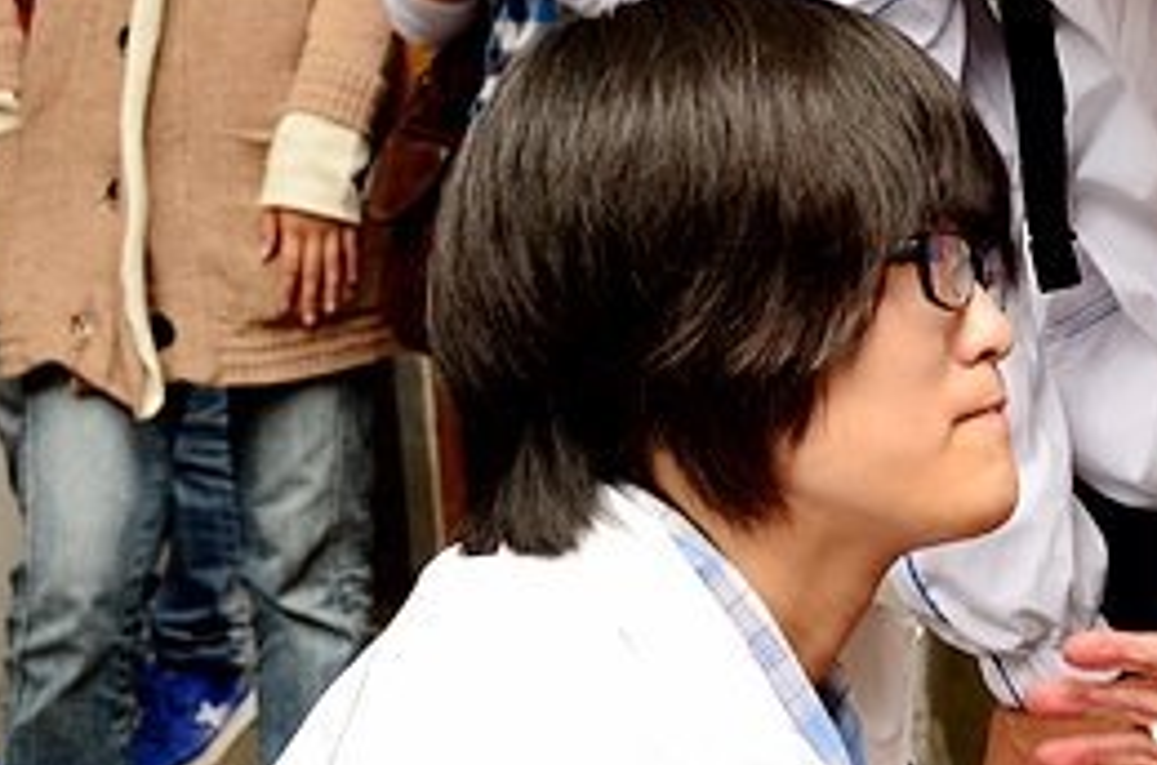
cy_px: 267
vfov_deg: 14.0
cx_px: 1135
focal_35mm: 97
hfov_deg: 20.5
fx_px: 3110
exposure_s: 1/100
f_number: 4
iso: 800
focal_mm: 28
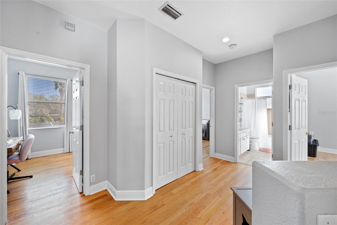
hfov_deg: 104.2
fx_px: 131
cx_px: 168
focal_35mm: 14
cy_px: 112
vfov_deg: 81.2
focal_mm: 14
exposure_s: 1/4
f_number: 9
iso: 250
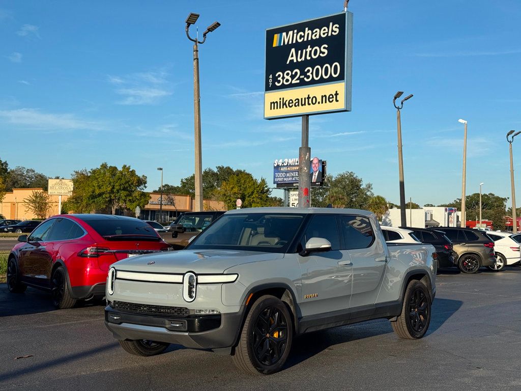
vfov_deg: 30.3
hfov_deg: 39.7
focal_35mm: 48
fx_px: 722
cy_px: 196
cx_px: 260
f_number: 1.78
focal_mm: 6.76
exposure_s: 1/5587
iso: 64
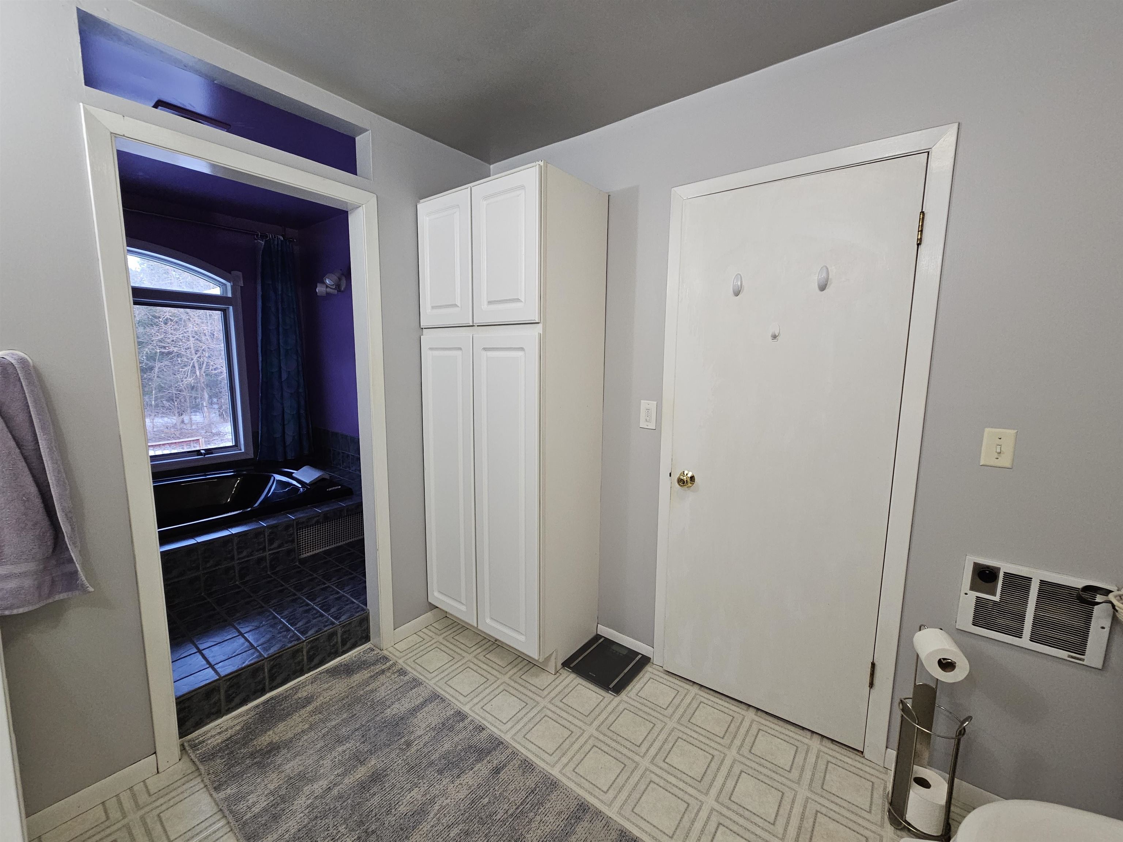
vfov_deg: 89.9
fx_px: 422
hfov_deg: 106.2
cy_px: 421
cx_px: 562
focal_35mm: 13
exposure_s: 1/60
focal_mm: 2.2
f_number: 2.2
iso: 320
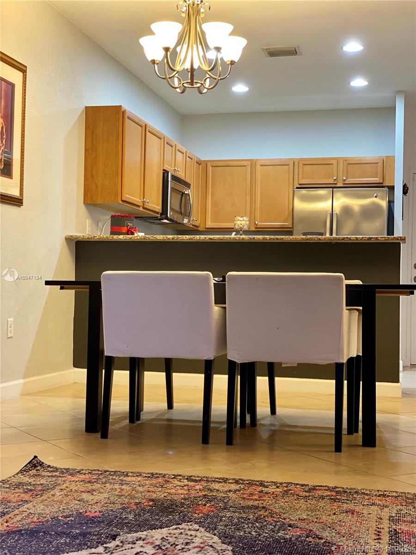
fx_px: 833
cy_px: 278
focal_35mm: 52
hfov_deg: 28.0
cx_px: 208
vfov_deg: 36.8
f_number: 2
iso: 200
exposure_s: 1/40
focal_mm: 6
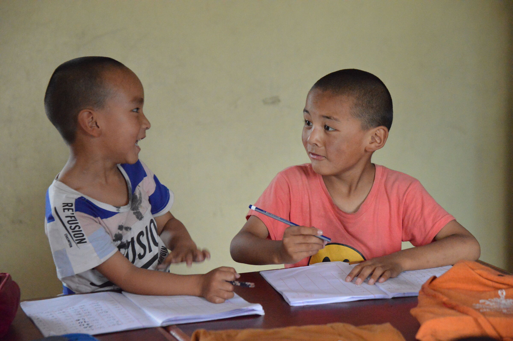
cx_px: 256
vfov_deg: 13.0
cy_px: 170
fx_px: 1495
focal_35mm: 105
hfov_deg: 19.5
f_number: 4
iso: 5600
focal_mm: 70
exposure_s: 1/125
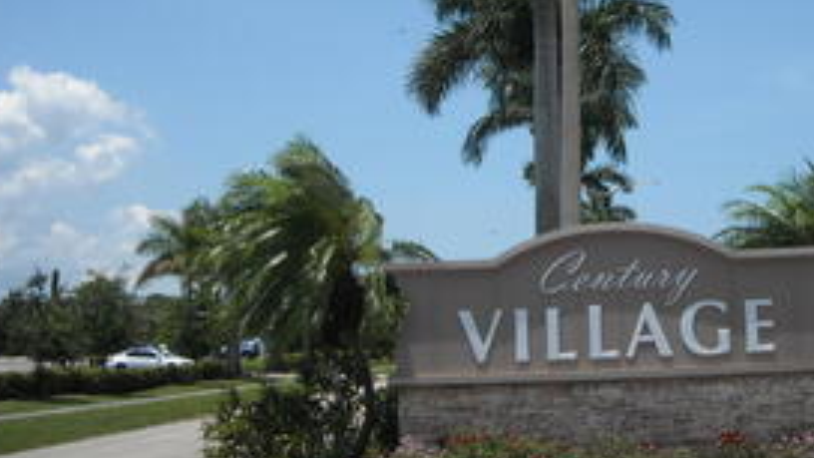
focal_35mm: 56
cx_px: 554
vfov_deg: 21.1
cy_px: 60
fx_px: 1209
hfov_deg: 36.8
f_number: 5.6
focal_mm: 5.7
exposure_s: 1/384
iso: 64
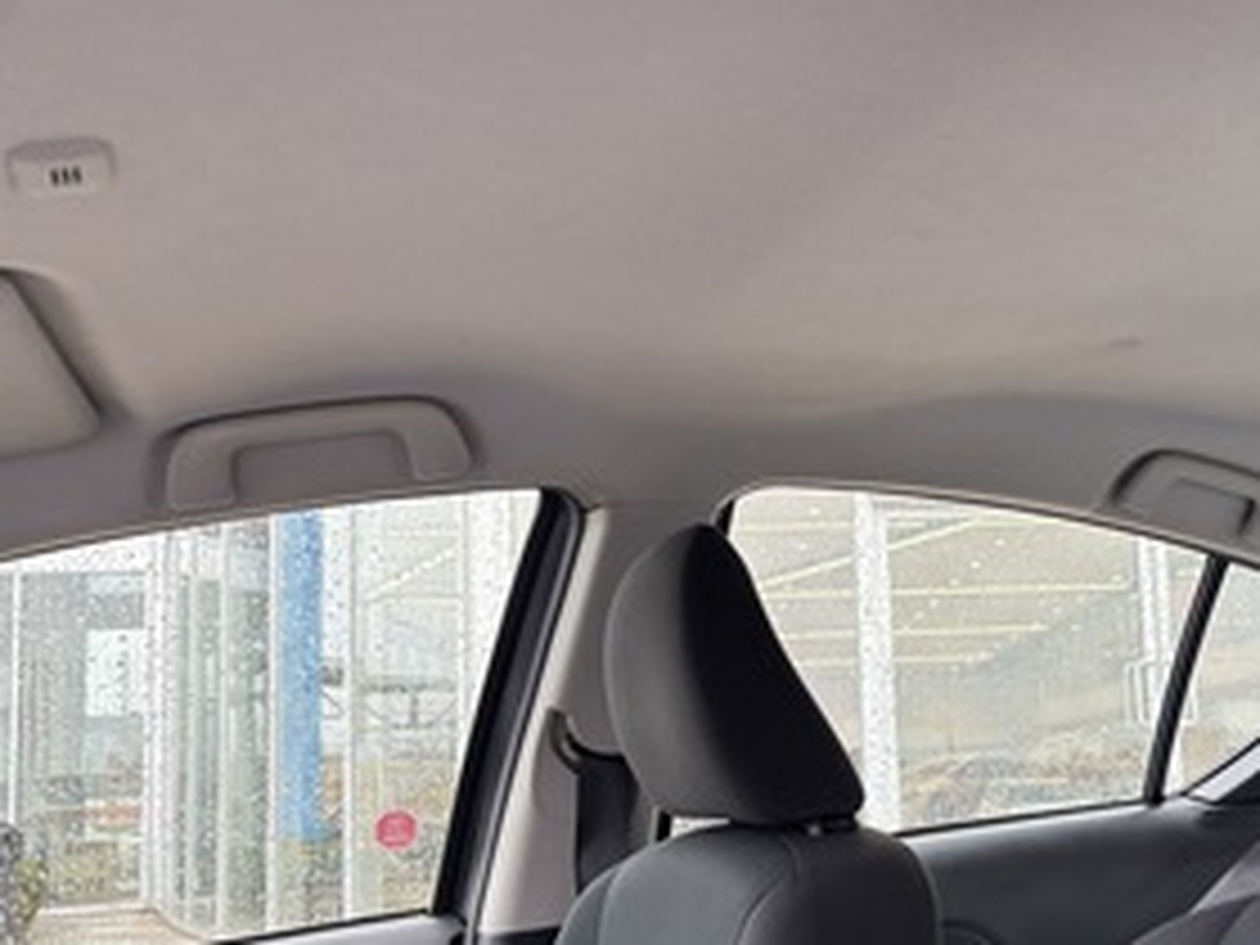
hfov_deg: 46.3
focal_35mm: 39
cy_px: 632
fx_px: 1420
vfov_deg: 36.4
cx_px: 936
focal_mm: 5.96
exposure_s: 1/120
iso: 125
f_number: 1.6
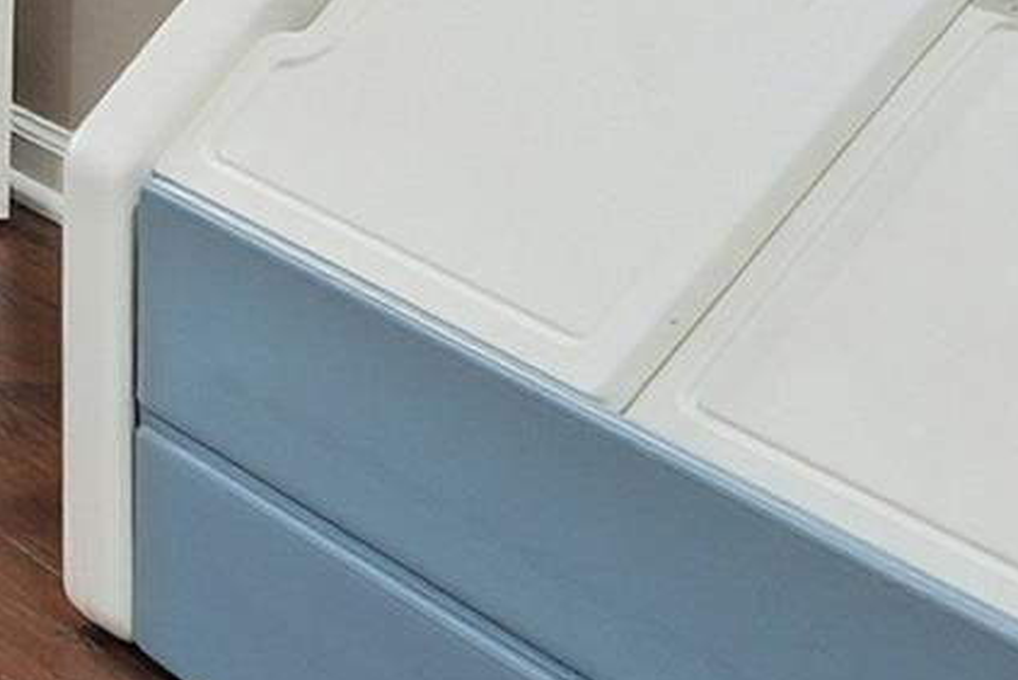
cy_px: -987
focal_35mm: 114
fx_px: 3225
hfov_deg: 10.2
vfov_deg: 10.3
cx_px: -2333
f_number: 9
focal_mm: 16
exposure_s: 1/15
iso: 250
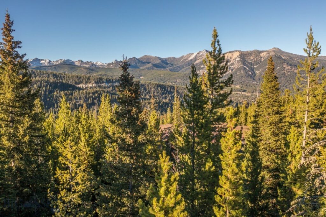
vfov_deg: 46.4
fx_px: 254
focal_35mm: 28
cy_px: 108
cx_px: 163
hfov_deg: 65.5
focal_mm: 10.26
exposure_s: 1/800
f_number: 2.8
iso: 100
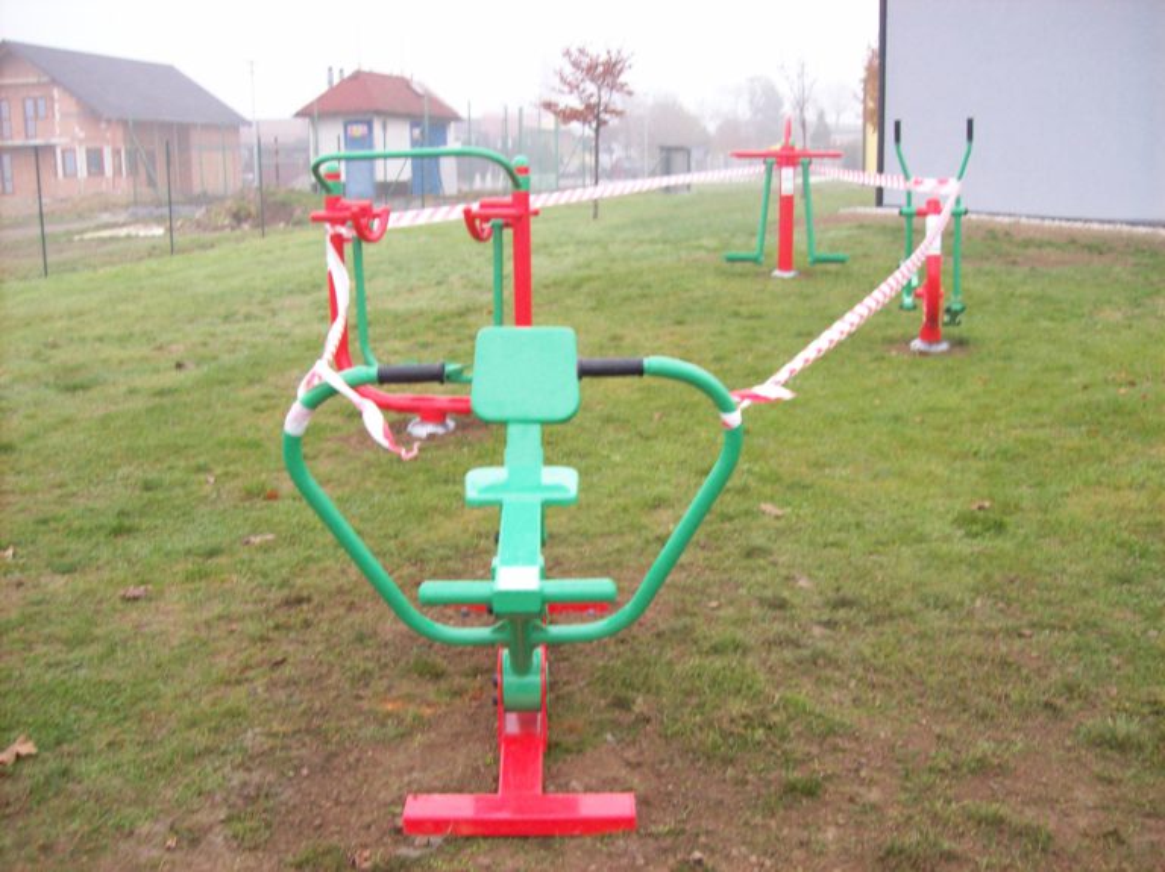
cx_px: 582
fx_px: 1211
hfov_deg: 51.4
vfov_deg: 39.6
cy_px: 436
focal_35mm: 36
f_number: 2.7
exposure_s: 1/69.4
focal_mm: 6
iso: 200
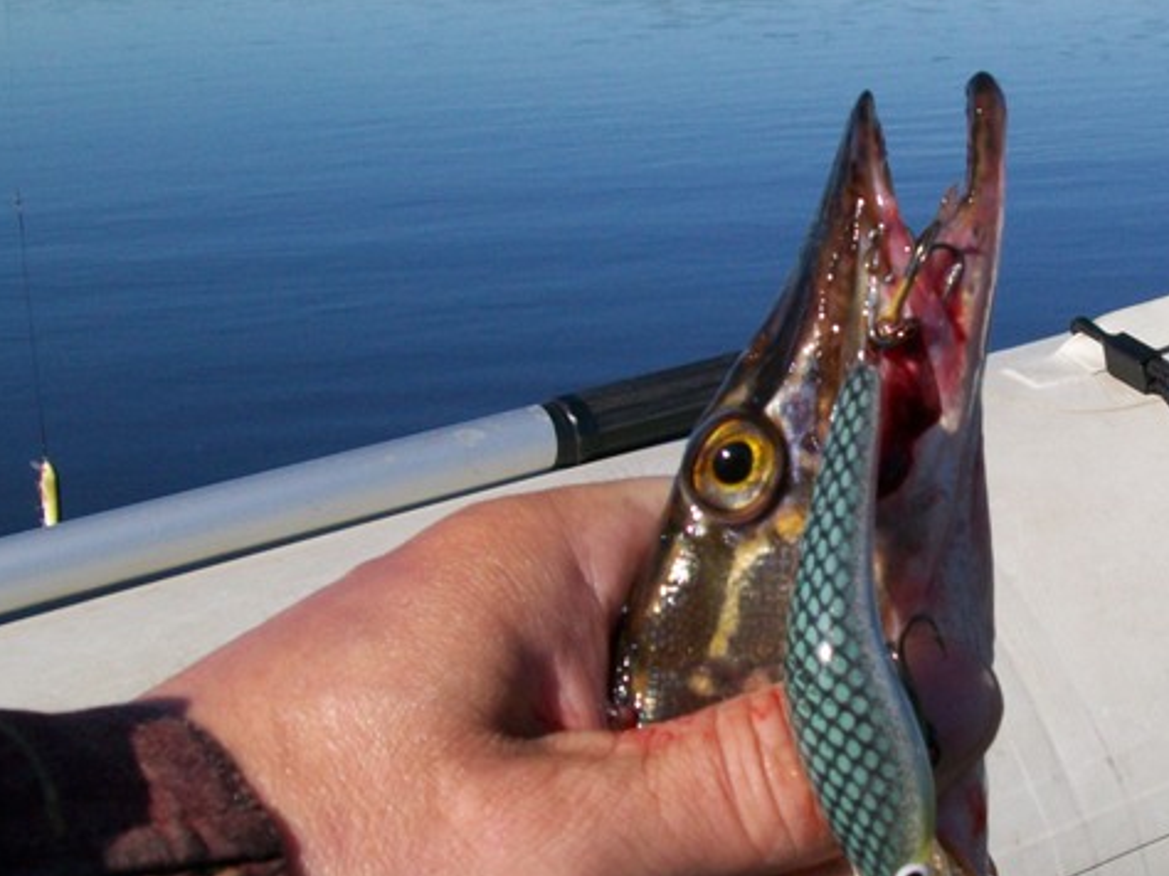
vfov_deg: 19.4
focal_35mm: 76
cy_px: 415
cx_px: 898
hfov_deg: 25.3
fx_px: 2565
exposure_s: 1/500
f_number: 5.3
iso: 64
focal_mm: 7.6
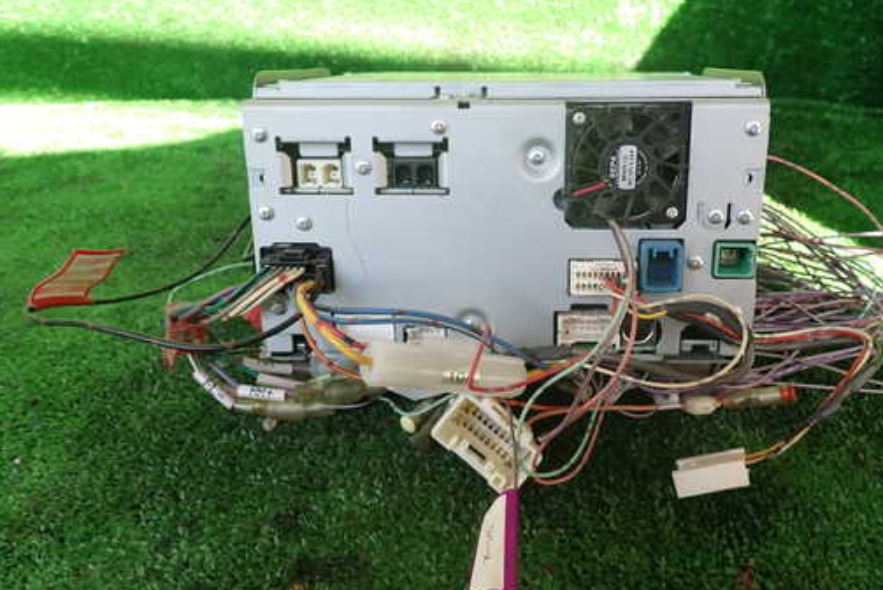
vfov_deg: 42.4
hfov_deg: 59.9
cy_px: 276
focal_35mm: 31
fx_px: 761
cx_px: 520
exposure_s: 1/100
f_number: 2.8
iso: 100
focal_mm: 4.5
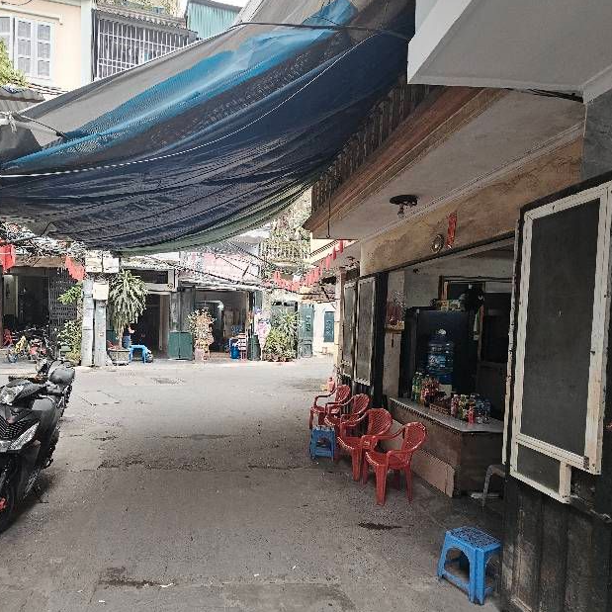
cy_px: 338
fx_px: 380
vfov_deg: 77.4
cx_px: 223
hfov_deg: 76.1
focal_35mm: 19
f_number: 2.2
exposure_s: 1/203
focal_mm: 2.2
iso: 80
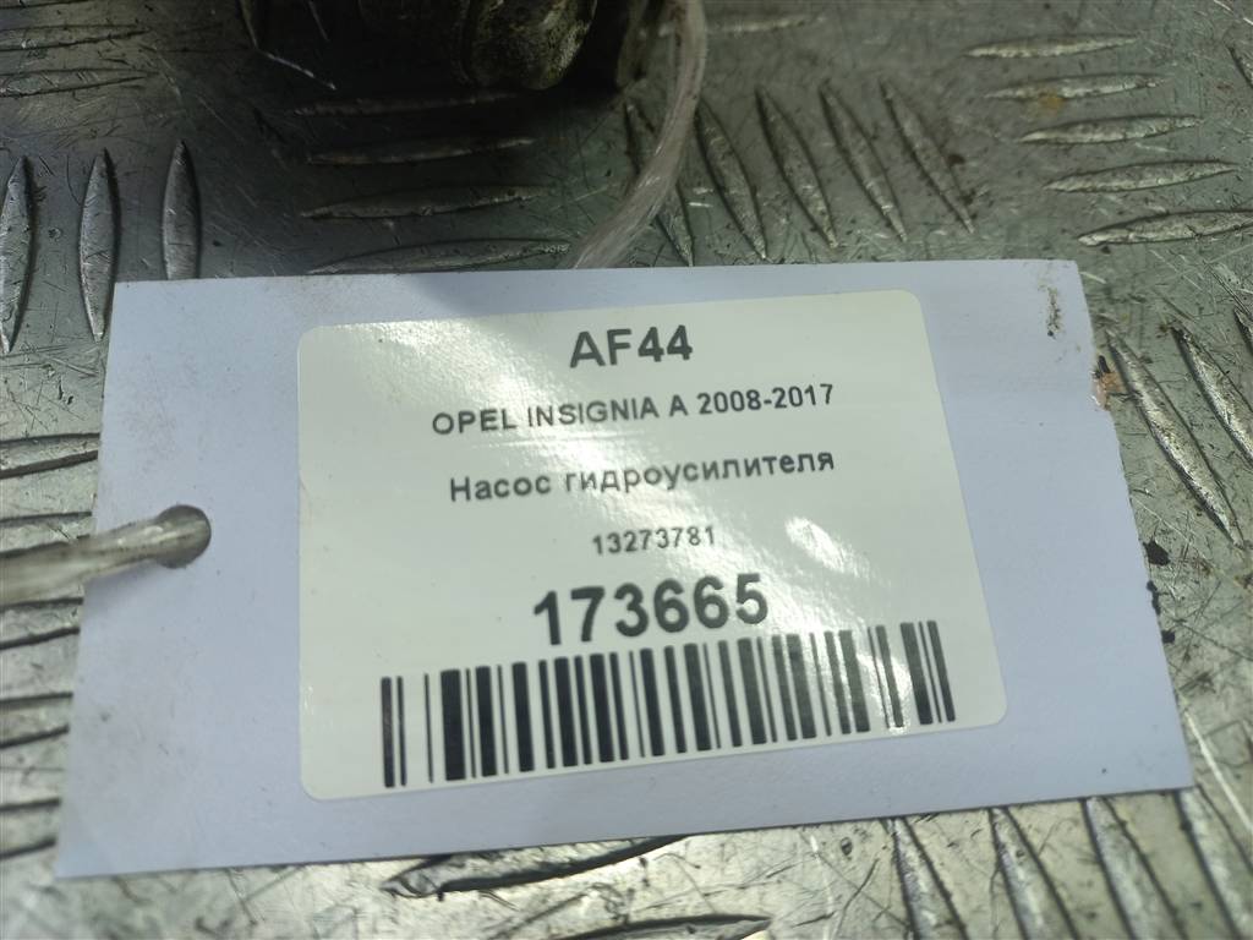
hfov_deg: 69.4
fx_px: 905
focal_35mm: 25
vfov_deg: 54.9
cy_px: 470
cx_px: 626
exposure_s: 1/50
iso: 50
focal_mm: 4.6
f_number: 1.8
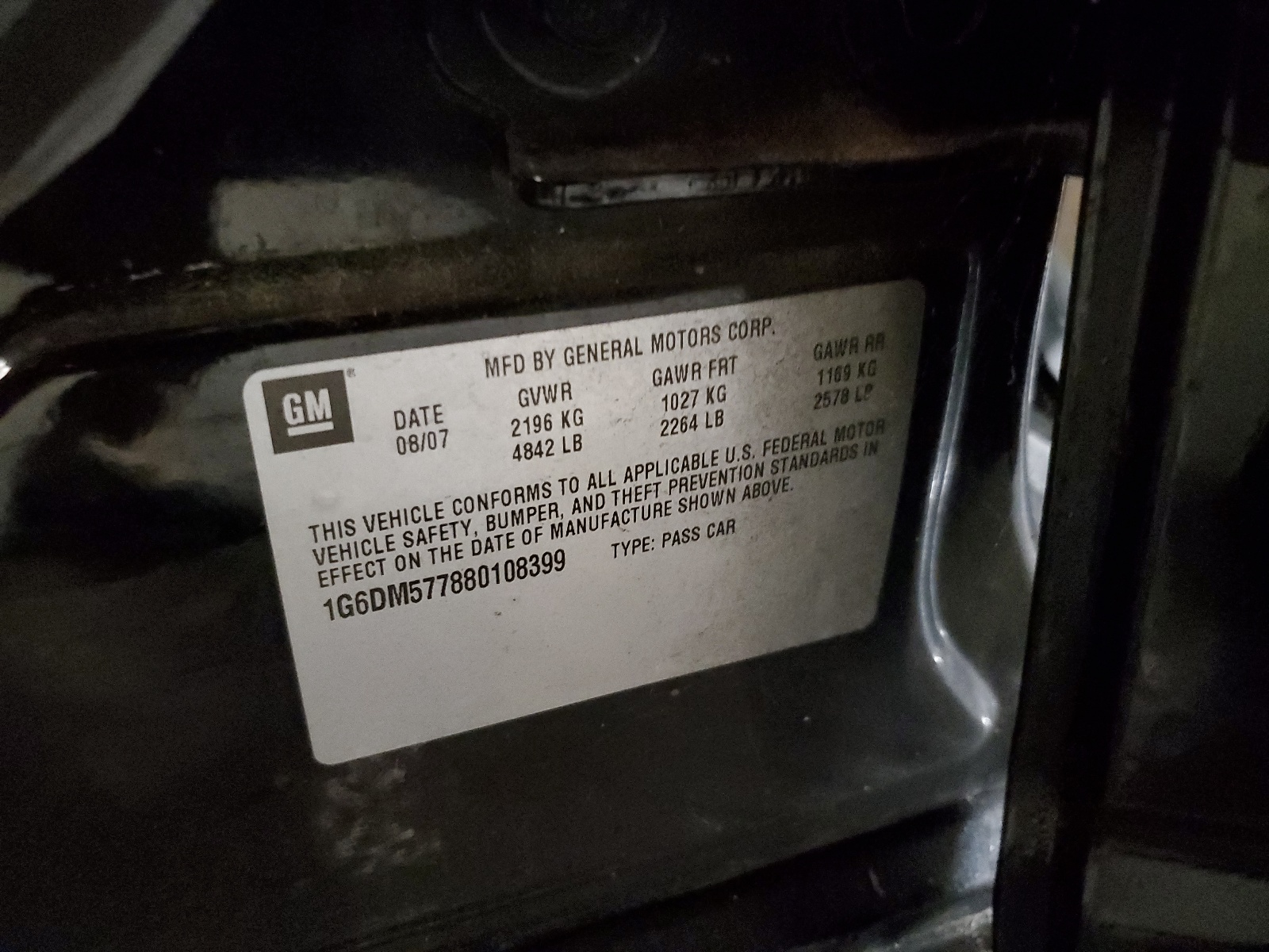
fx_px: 953
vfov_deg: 53.1
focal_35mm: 26
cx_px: 634
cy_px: 476
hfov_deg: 67.3
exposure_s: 1/15
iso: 941
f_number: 1.5
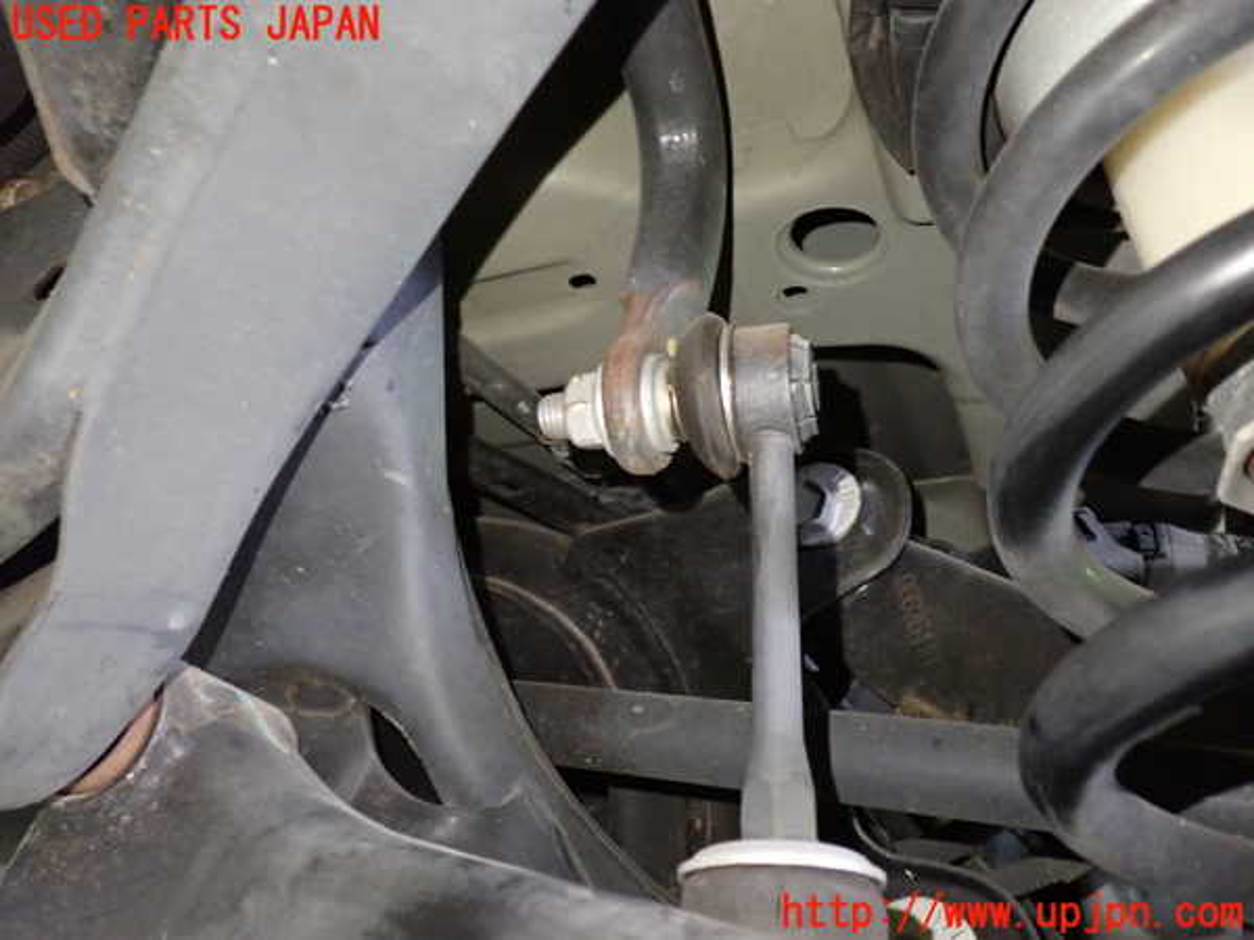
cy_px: 470
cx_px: 627
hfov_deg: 60.0
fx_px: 1087
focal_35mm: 30
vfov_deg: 46.8
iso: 800
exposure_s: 1/20
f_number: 2.3
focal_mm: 5.4
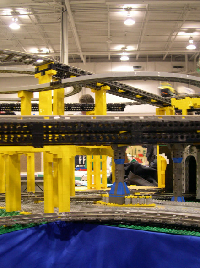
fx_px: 301
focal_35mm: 39
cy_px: 133
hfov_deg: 36.7
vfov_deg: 47.9
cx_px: 101
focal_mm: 8
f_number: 2.8
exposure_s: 1/11.7
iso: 400
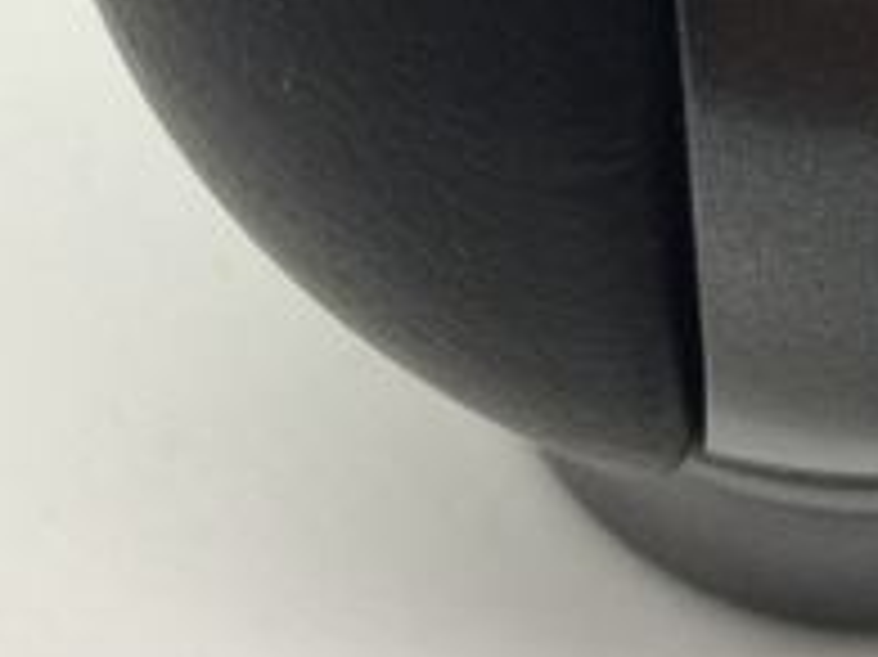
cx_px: 860
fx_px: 2586
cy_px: -292
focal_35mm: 102
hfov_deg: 18.8
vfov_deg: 13.7
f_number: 2.4
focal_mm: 3.3
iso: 25
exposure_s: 1/30
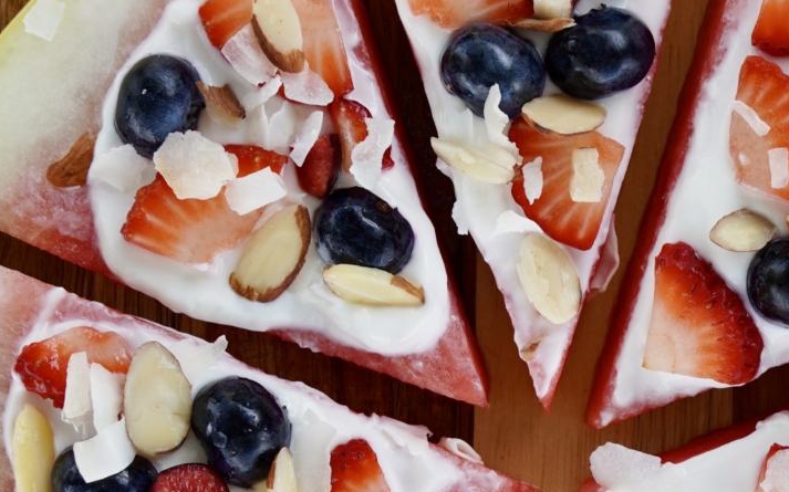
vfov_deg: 8.8
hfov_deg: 14.1
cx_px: 547
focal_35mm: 148
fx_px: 3181
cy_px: 484
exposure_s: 1/125
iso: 100
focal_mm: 46
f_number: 5.6
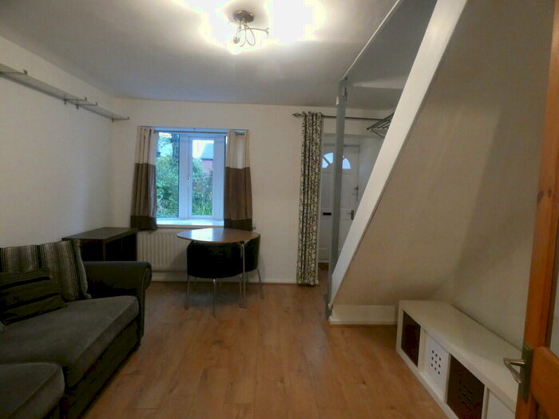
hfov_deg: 81.7
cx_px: 280
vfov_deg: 66.0
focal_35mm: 20
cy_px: 210
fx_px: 323
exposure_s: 1/60
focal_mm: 3.6
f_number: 2.8
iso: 800
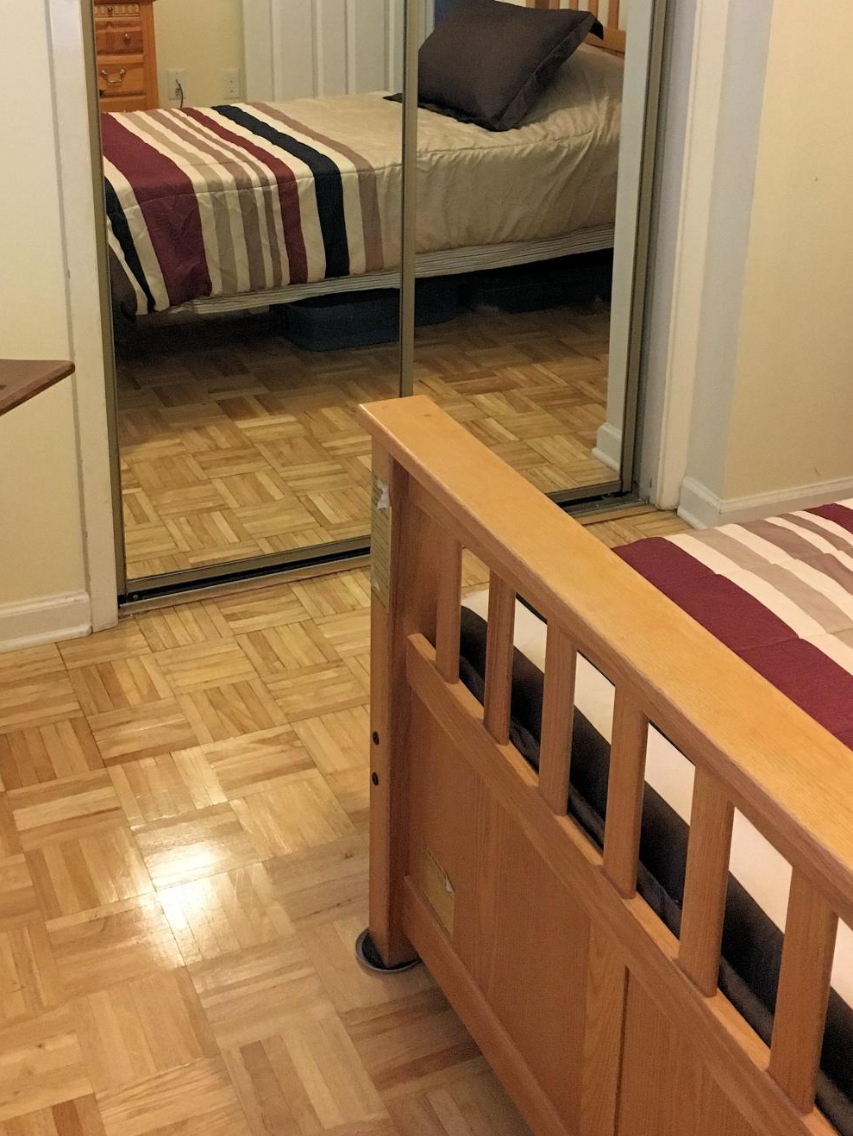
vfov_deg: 42.2
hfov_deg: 32.9
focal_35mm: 44
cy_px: 351
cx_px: 387
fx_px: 1445
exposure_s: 1/20
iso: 200
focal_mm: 4.15
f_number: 2.2
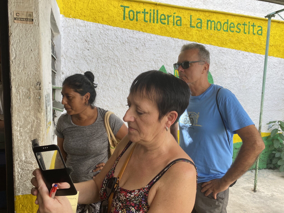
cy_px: 106
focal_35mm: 26
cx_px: 142
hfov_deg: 67.3
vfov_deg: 53.1
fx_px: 213
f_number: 1.8
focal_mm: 4.25
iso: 32
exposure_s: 1/249
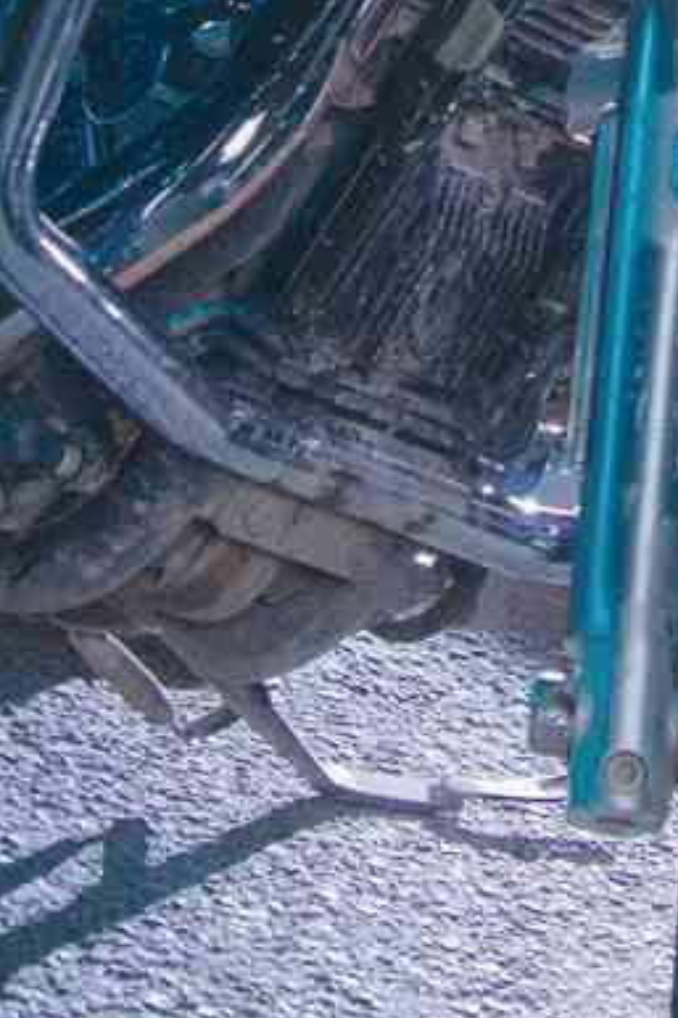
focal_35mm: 140
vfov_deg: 13.4
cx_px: 567
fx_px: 3958
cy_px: -709
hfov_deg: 9.8
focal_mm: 30
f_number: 4.5
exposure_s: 1/100
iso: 400
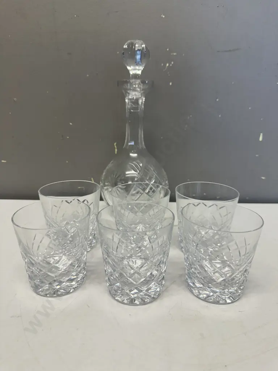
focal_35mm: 24
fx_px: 257
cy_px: 186
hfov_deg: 56.8
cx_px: 139
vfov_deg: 71.6
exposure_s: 1/100
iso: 80
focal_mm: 6.86
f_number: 1.78
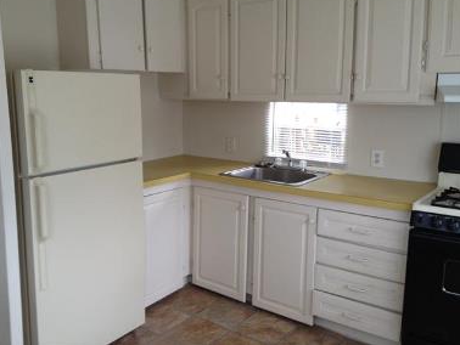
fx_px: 492
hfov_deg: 50.1
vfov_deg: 38.7
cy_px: 164
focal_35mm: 37
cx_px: 221
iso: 80
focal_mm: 4.28
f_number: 2.4
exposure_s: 1/120
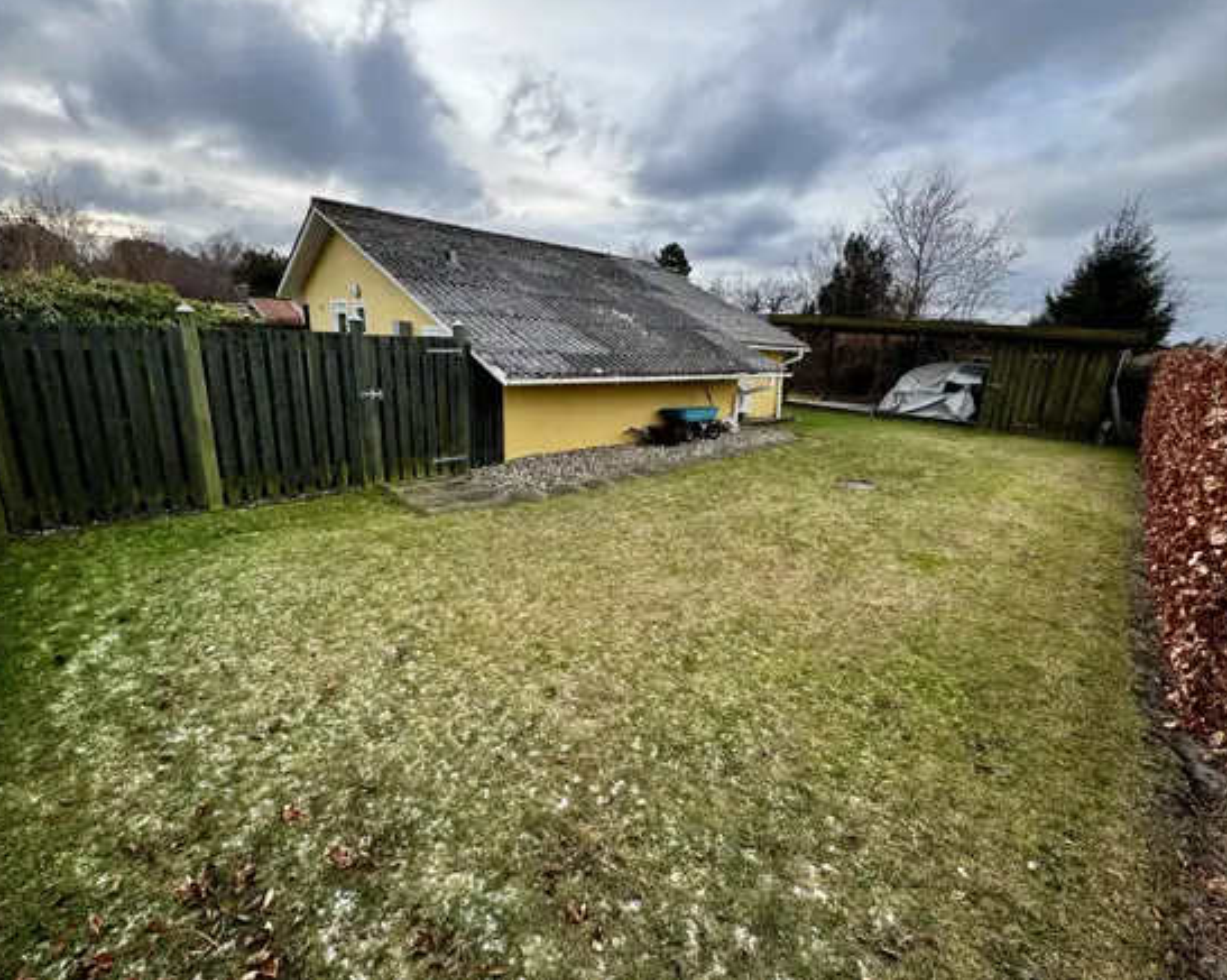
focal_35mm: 15
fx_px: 544
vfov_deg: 84.0
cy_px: 478
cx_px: 624
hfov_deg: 96.8
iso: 40
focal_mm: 2.22
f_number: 2.2
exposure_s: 1/223
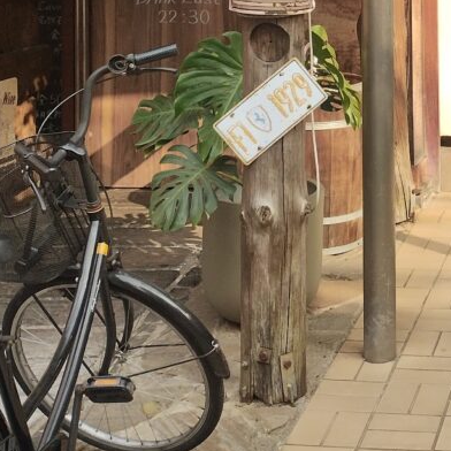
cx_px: 492
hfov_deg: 20.4
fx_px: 1194
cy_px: -56
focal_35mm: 81
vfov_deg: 20.3
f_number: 1.8
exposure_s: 1/120
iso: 114
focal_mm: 4.27
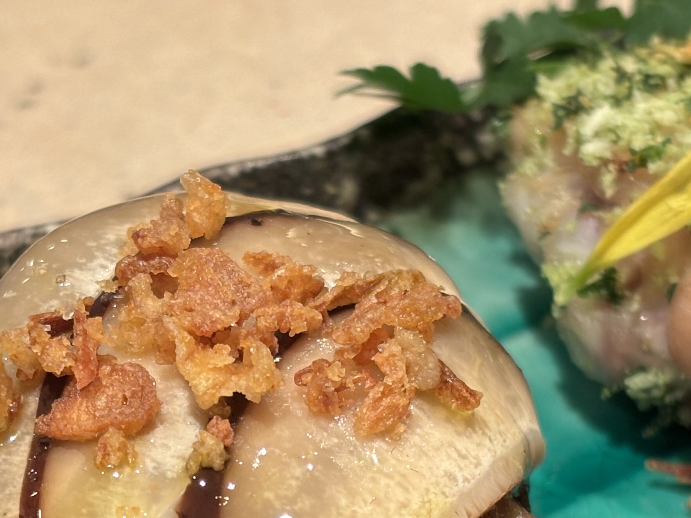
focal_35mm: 119
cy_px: 451
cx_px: 230
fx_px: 2375
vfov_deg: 12.4
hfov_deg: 16.5
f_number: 1.6
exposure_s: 1/50
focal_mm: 5.96
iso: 100
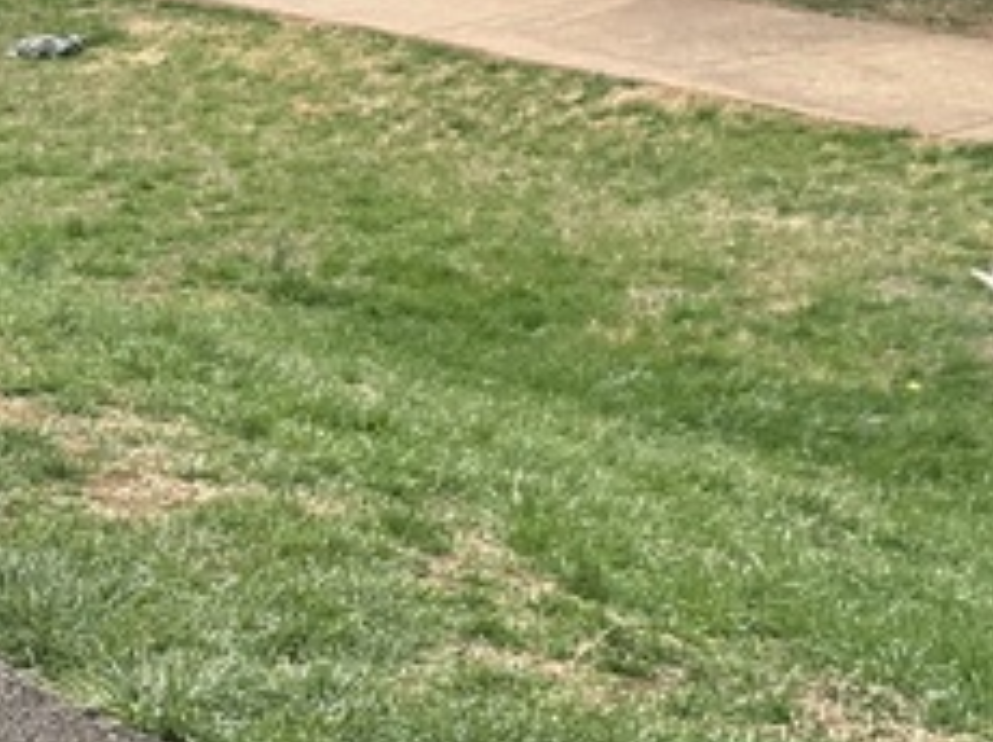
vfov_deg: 13.8
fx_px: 3066
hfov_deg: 17.7
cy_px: 345
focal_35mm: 107
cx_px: -108
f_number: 1.78
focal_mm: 6.86
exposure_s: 1/2591
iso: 80
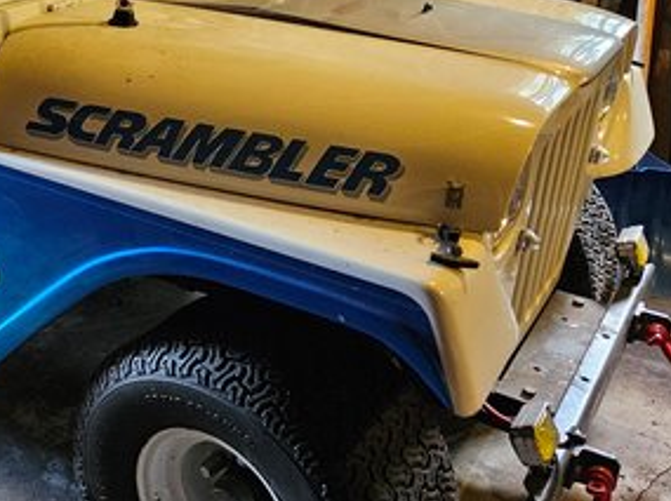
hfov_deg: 34.8
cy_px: 135
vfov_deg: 28.2
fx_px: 987
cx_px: 34
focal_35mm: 51
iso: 640
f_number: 1.8
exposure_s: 1/40
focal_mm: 5.4
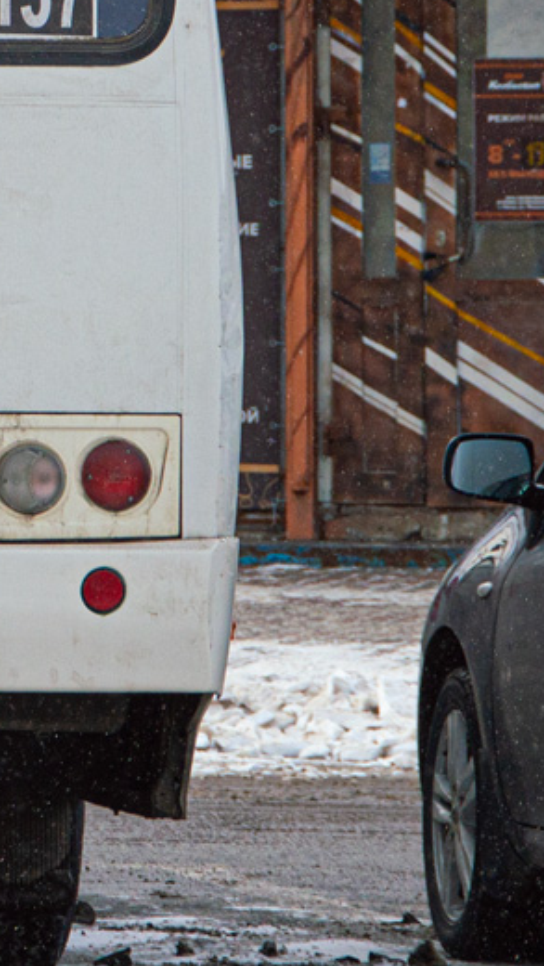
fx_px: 9271
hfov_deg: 3.3
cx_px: -581
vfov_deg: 6.0
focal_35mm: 362
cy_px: 261
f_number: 5.6
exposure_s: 1/500
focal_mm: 80
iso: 100
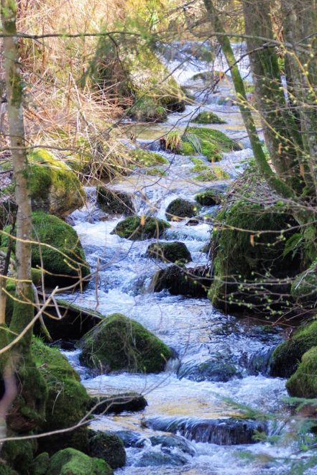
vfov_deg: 7.5
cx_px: 182
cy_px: 300
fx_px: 3617
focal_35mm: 274
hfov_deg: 5.0
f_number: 5.6
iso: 800
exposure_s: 1/125
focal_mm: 118
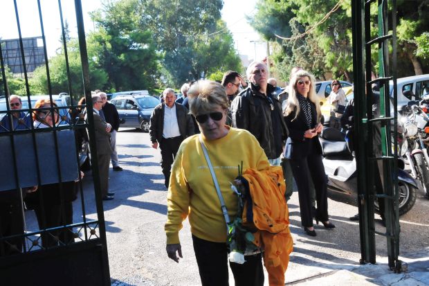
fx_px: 500
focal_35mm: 42
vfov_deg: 31.9
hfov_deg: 46.4
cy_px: 143
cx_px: 214
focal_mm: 42
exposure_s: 1/160
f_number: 25
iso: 2000
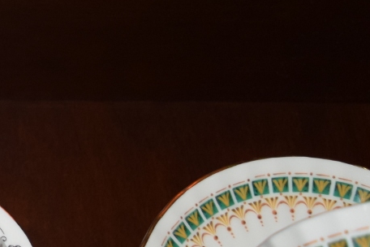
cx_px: -319
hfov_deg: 12.3
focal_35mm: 151
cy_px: -74
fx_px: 1554
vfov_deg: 8.9
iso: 640
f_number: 3.8
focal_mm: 23
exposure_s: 1/60
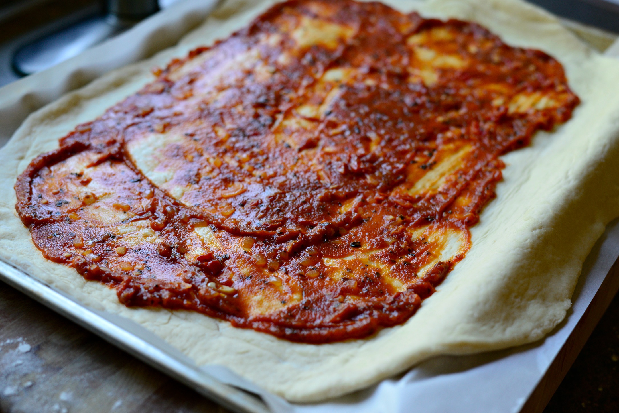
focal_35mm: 50
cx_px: 310
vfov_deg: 27.0
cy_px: 206
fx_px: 860
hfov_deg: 39.6
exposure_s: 1/100
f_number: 4
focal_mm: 50
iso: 800
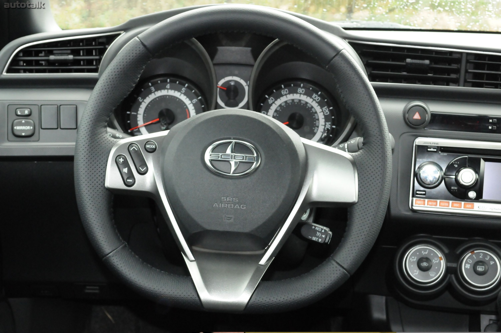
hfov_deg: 30.5
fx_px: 917
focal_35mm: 66
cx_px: 250
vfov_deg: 20.6
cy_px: 166
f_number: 8
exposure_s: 1/60
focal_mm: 44
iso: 2500
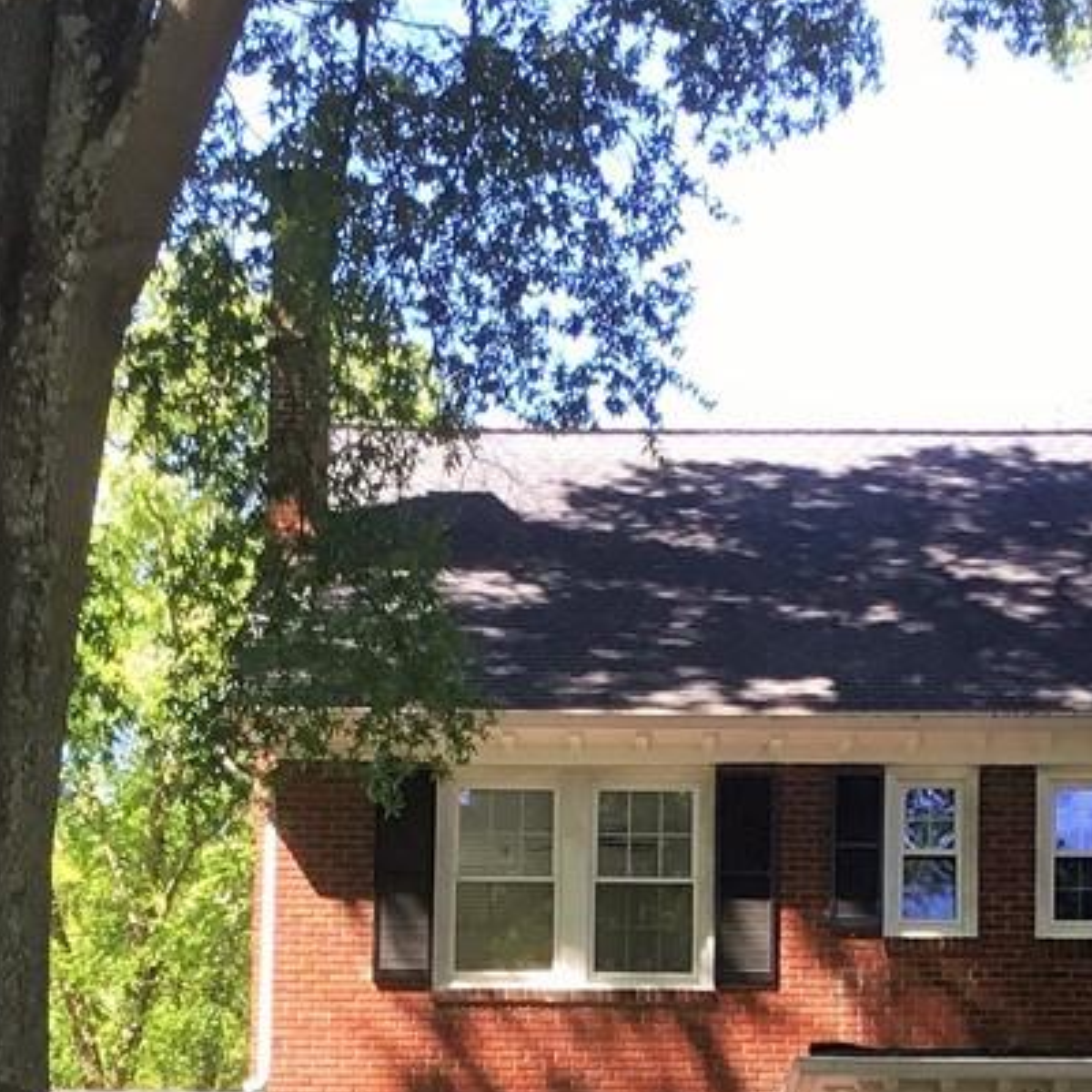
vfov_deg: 24.1
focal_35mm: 70
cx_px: 853
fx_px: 2498
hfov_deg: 24.3
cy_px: 935
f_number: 2.4
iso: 25
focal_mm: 3.3
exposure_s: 1/120
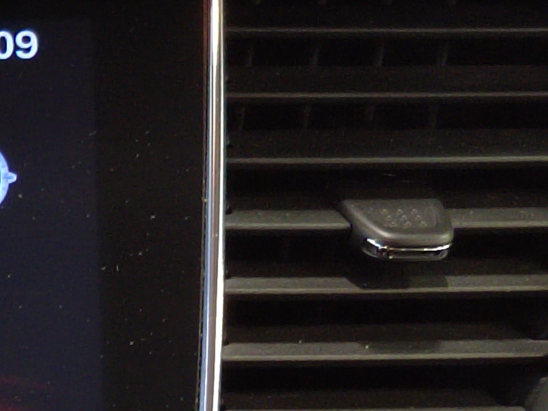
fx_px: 1821
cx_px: -428
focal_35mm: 115
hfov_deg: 15.0
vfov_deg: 12.2
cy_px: 649
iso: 2178
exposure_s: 1/50
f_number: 1.9
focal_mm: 5.52
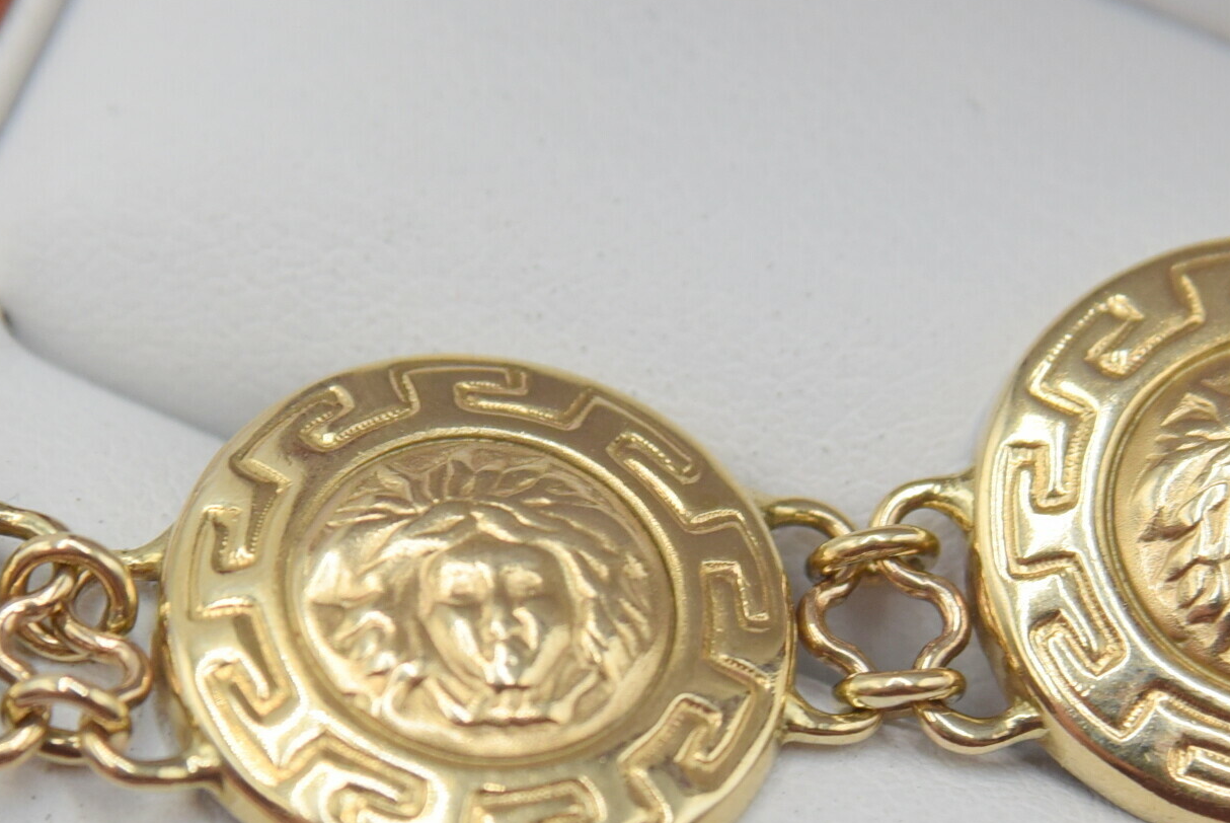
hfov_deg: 6.5
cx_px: 487
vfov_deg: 4.4
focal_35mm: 314
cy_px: 601
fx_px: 10746
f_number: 8
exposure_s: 1/250
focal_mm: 85
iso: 360
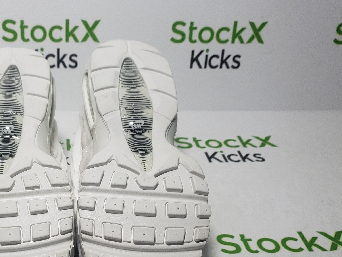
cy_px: 197
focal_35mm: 47
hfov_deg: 39.1
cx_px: 75
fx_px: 464
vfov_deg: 30.3
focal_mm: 4.3
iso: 50
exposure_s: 1/594
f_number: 1.5
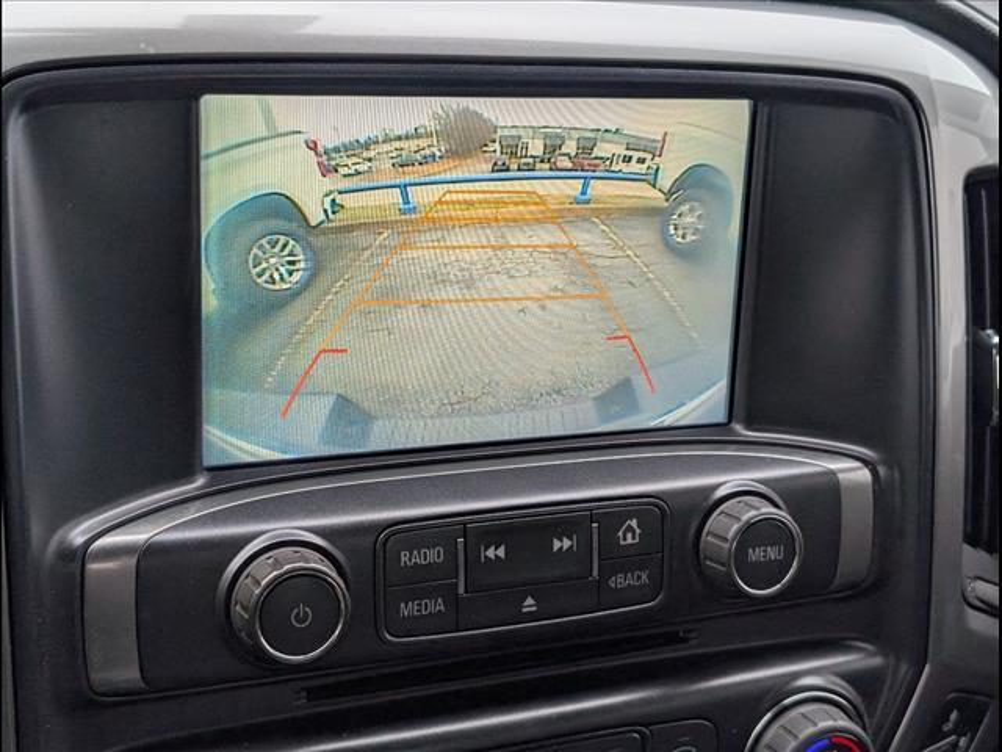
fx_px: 1418
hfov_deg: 38.9
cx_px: 501
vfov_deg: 29.7
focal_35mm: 49
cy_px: 376
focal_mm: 6.9
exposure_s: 1/192
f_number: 1.68
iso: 28
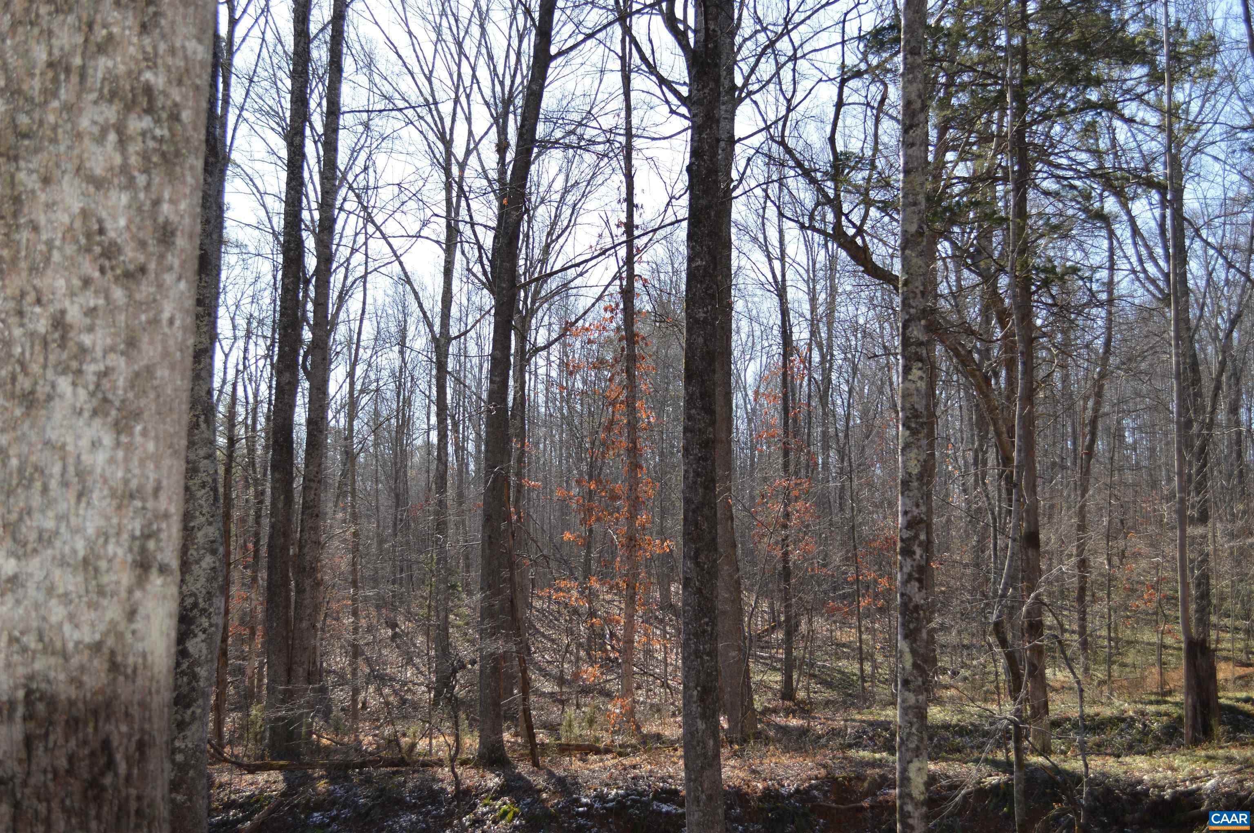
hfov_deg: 45.0
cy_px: 416
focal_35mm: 44
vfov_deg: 30.8
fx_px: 1514
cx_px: 627
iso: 100
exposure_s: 1/160
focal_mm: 29
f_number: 4.5
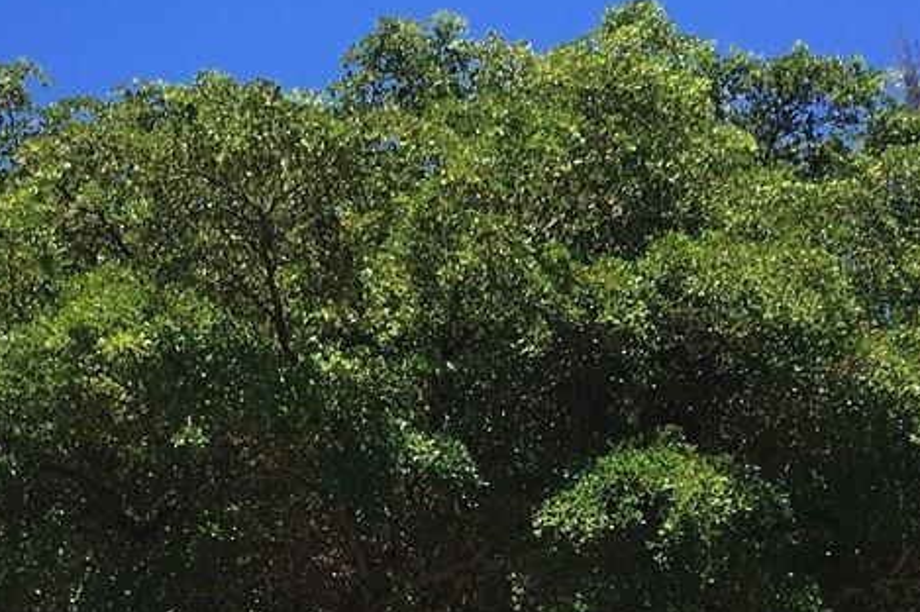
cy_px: 1122
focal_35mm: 103
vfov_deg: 12.1
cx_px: 416
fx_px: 2630
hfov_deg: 19.8
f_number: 2.2
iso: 25
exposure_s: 1/761
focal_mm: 4.15
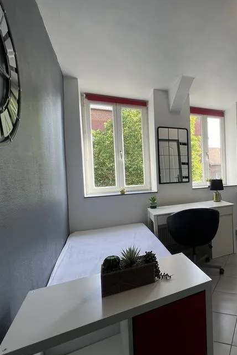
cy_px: 177
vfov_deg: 86.9
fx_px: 188
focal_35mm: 19
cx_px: 214
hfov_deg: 55.8
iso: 32
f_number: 1.8
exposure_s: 1/99
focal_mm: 1.57
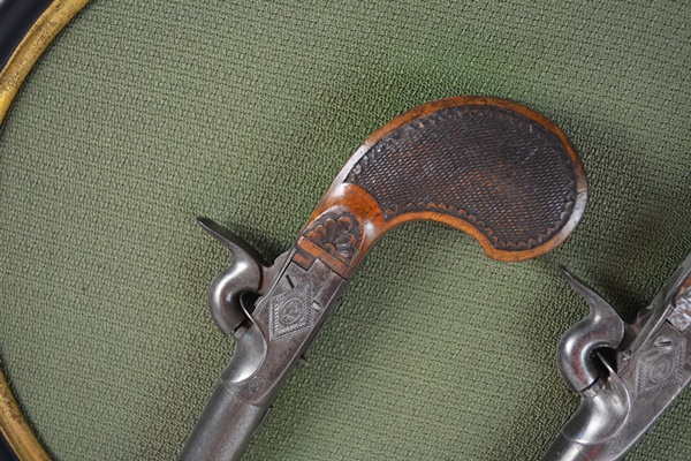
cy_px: 230
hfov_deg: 41.1
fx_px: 921
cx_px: 346
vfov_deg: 28.1
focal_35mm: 48
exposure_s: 1/60
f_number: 4.8
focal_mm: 32
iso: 450
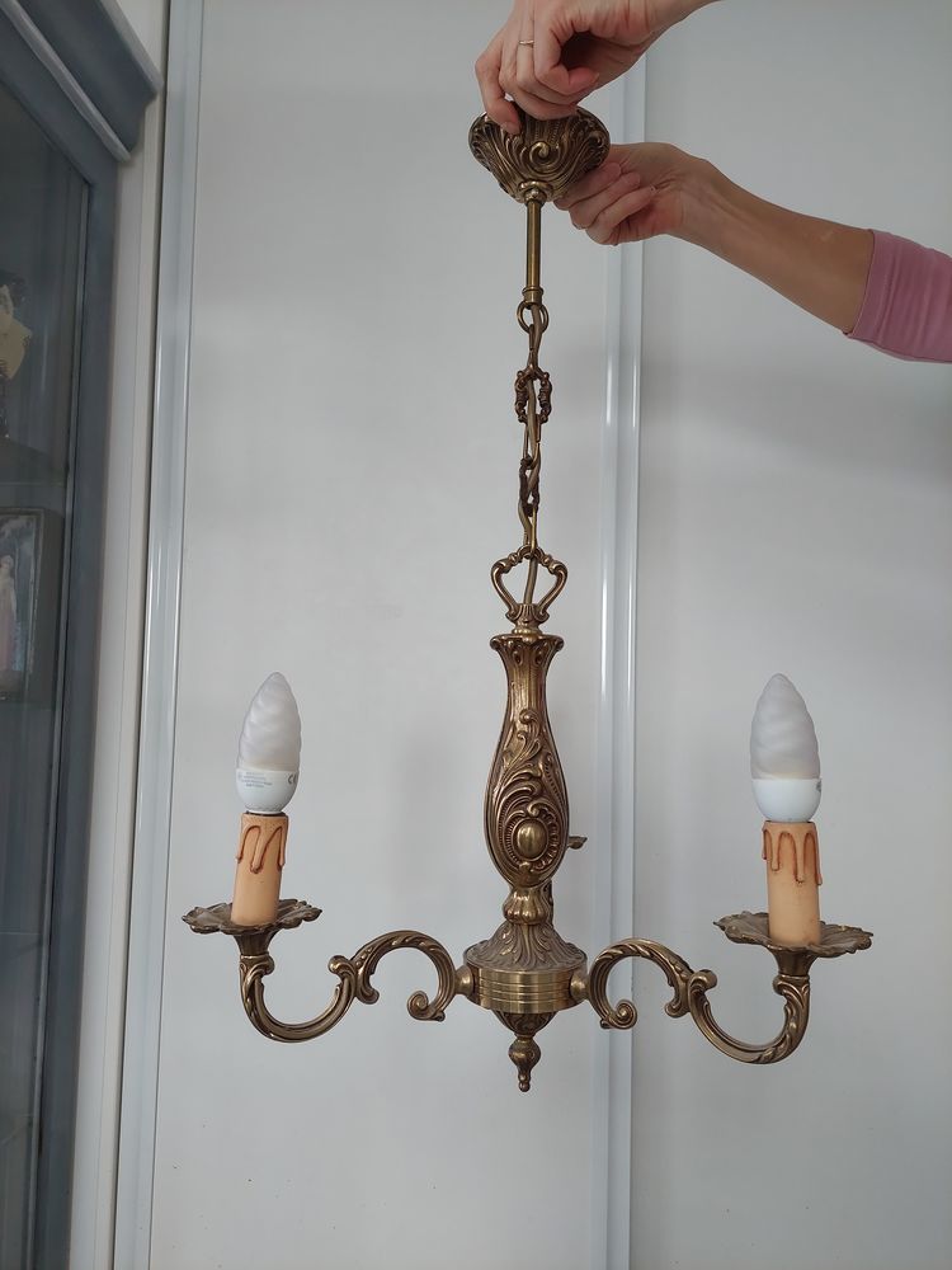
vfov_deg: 69.4
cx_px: 476
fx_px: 917
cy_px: 635
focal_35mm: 25
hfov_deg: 54.9
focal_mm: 5.23
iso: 100
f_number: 1.8
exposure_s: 1/100
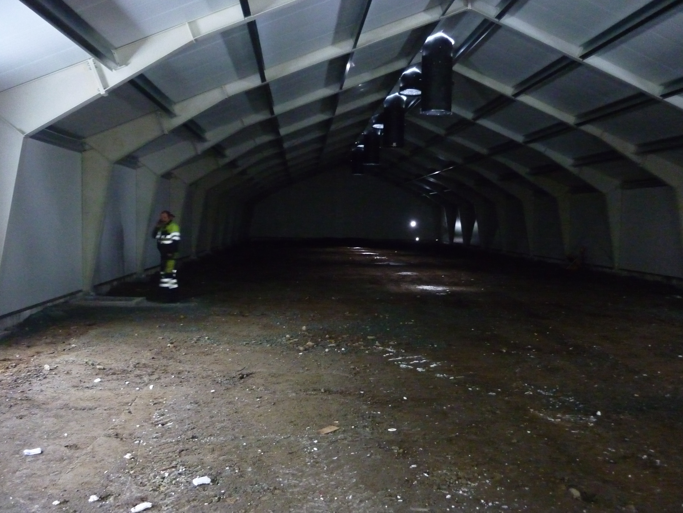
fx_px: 651
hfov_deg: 55.4
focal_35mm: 33
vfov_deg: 42.9
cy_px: 256
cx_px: 342
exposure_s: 1/8
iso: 800
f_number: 2.8
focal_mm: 5.5
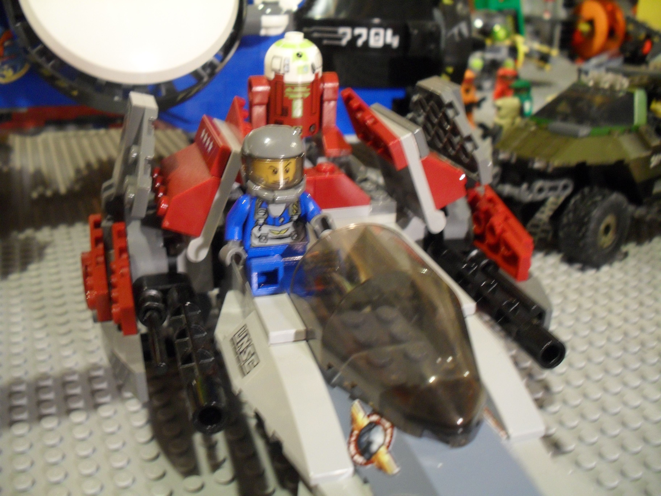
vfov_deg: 40.7
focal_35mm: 35
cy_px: 248
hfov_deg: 52.6
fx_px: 668
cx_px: 330
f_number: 3.2
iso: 200
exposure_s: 1/3
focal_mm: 6.3
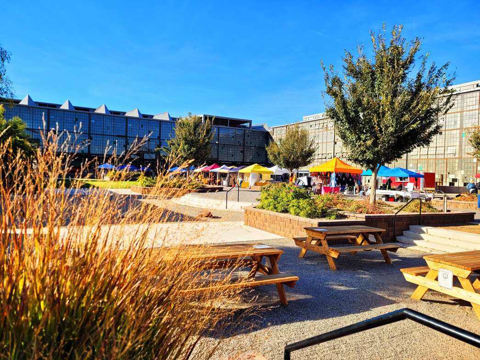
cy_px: 180
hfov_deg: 67.3
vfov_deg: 53.1
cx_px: 240
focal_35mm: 26
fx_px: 361
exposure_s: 1/1714
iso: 40
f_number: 1.8
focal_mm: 5.4
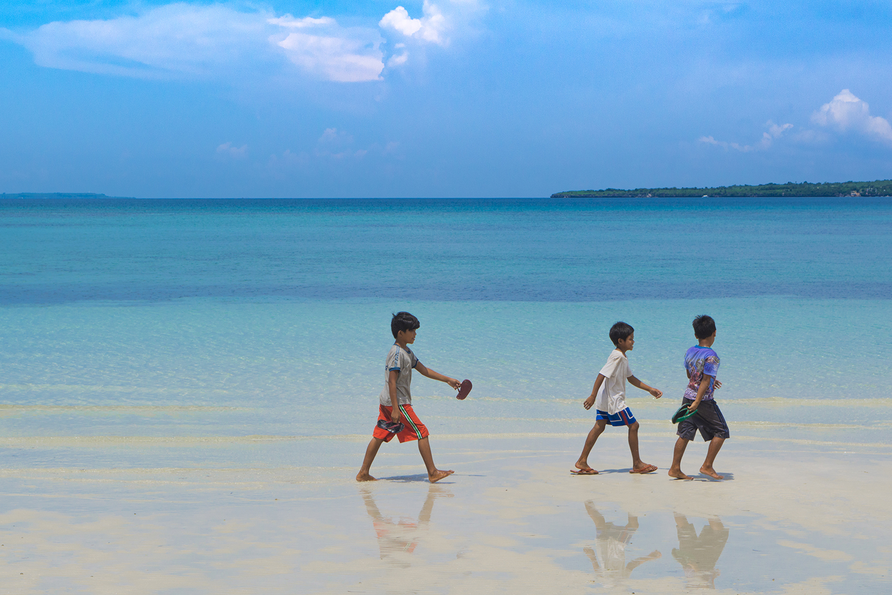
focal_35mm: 82
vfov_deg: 16.6
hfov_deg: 24.6
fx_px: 2044
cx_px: 446
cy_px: 298
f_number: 13
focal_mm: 55
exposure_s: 1/500
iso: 200
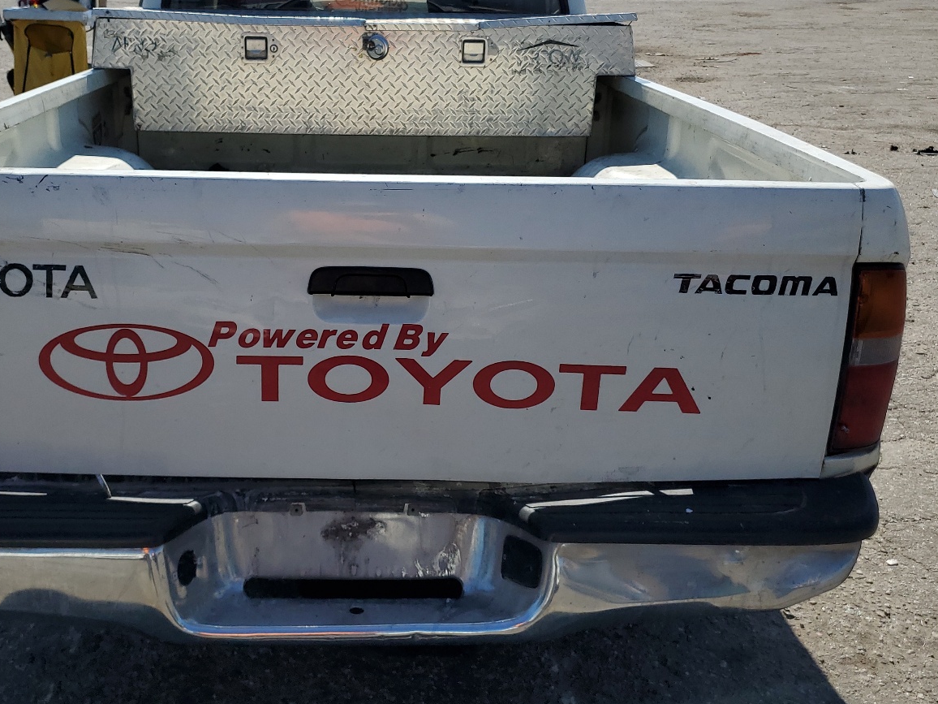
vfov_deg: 39.3
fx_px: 976
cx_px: 338
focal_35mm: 36
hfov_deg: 50.7
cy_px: 245
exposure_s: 1/5000
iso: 50
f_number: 1.5
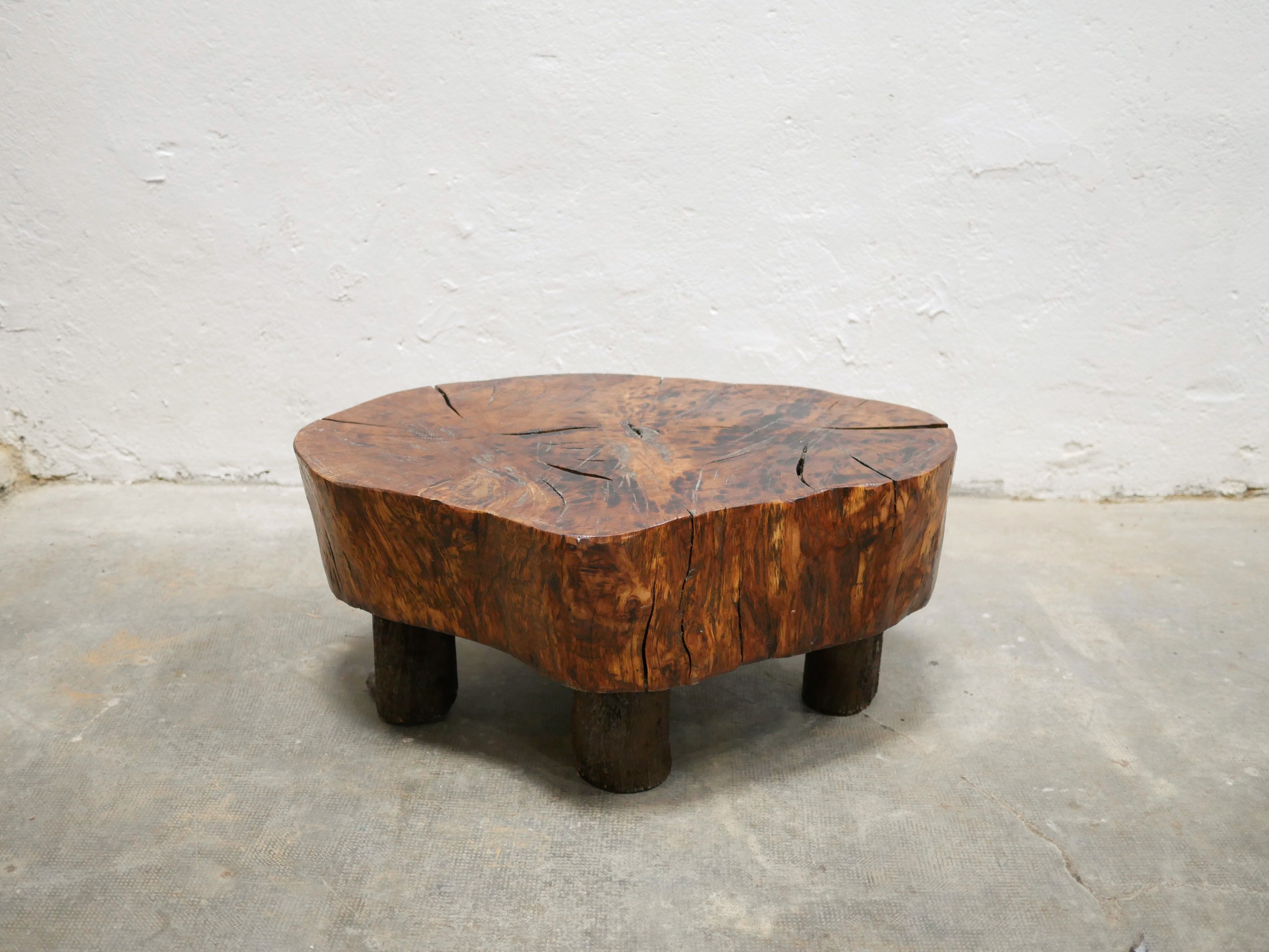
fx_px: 1467
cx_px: 634
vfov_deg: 36.0
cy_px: 476
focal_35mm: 40
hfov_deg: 46.8
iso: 1000
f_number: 1.7
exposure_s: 1/60
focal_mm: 20
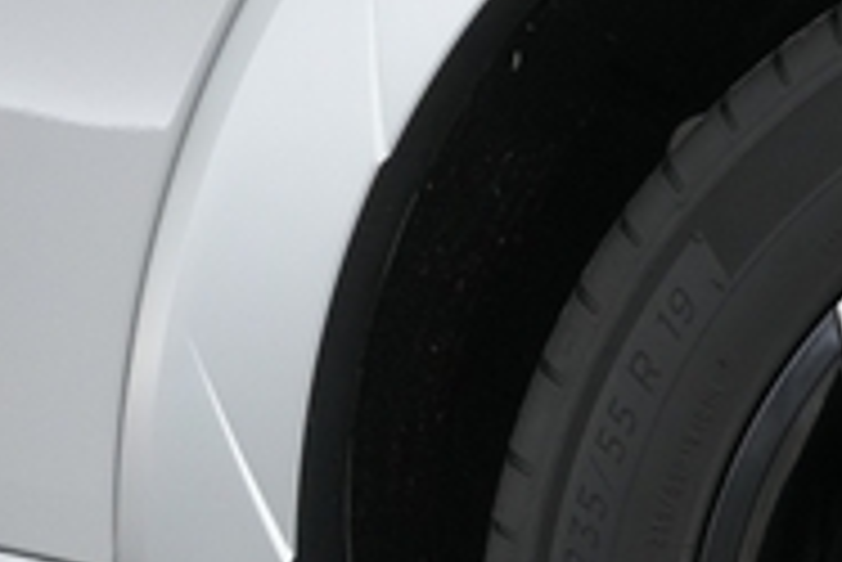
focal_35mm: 82
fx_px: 1919
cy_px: 701
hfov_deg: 21.1
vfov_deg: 15.9
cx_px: 1247
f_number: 2.8
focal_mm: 24
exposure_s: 1/160
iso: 4000
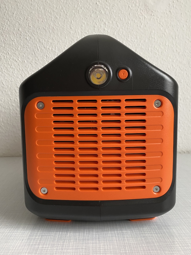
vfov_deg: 67.3
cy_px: 128
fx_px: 191
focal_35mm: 26
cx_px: 96
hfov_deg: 53.1
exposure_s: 1/60
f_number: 1.8
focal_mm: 4.25
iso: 250
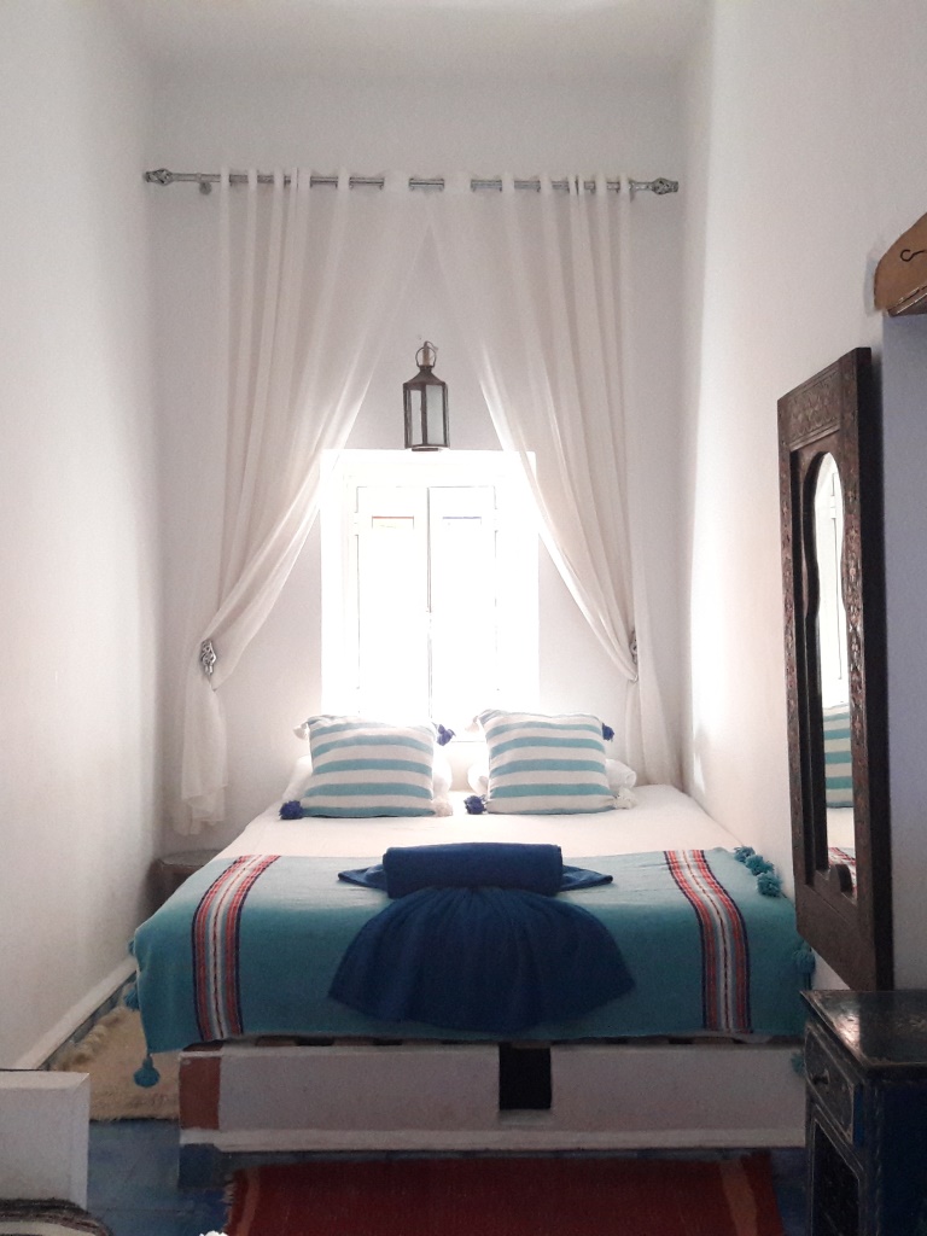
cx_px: 464
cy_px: 618
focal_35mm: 28
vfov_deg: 63.4
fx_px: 1000
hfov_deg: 49.7
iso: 320
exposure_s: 1/17
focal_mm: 3.7
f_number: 1.9
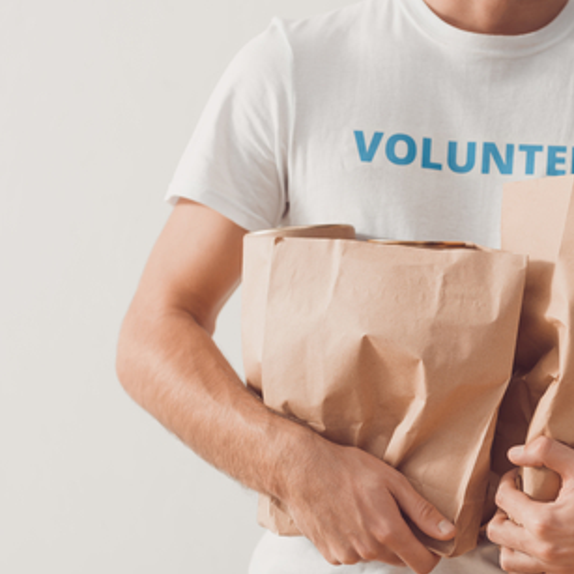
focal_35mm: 83
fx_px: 1557
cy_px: 279
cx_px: 327
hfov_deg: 20.9
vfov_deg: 20.9
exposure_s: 1/200
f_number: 3.5
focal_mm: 60
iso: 200
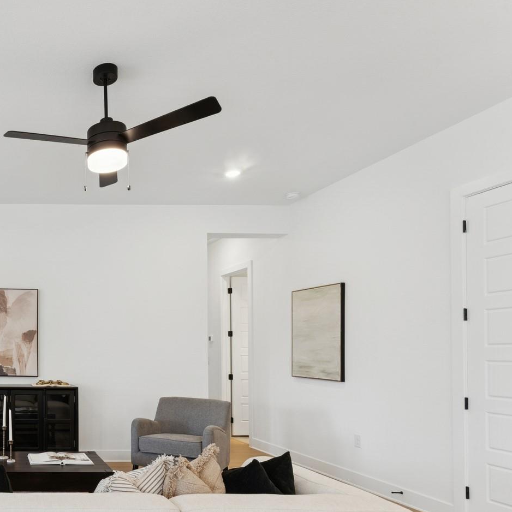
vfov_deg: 57.7
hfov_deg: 48.7
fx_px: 454
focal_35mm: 27
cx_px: 4
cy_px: 337
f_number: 14
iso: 100
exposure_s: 1/2
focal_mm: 14.6
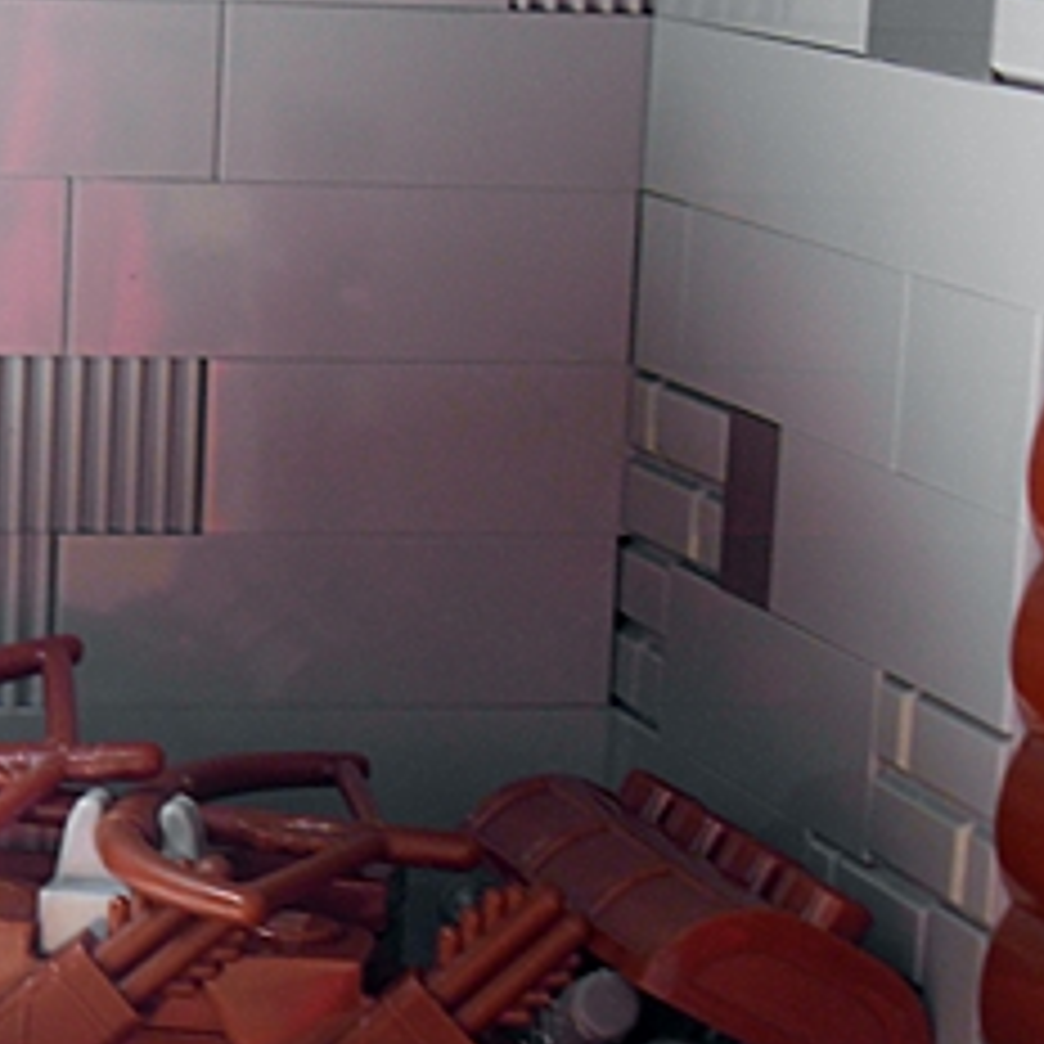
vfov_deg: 10.9
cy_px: 927
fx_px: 5459
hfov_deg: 10.9
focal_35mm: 160
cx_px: 297
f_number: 3.5
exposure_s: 1/93.1
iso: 79
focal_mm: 11.5
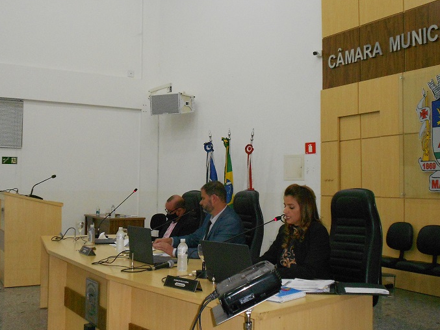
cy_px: 167
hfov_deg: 44.8
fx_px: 534
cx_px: 202
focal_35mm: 42
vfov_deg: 34.3
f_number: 3.9
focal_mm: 6.7
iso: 500
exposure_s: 1/30
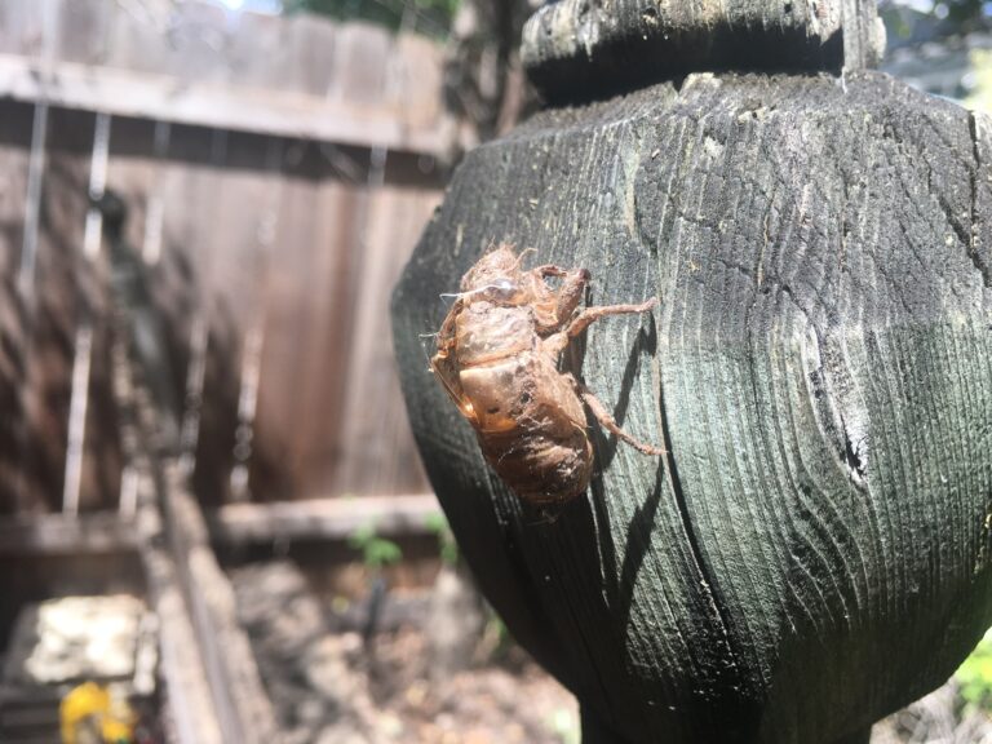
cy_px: 372
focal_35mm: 29
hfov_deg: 61.7
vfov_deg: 48.2
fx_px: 831
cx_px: 496
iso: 25
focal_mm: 4.15
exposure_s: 1/343
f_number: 2.2
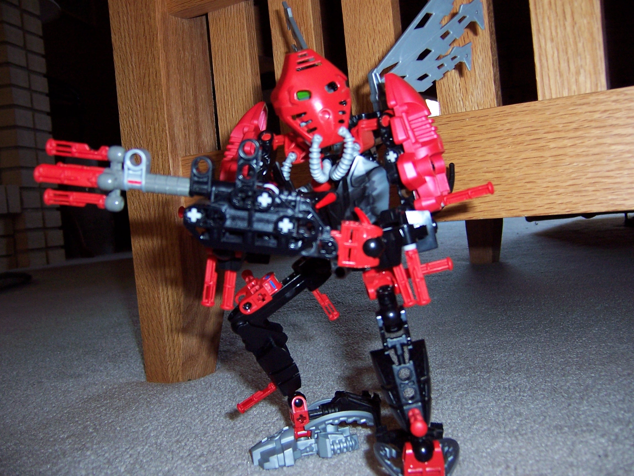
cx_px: 317
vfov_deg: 42.9
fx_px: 604
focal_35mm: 33
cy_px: 238
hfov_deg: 55.4
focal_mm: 5.5
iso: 140
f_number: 2.8
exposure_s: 1/60
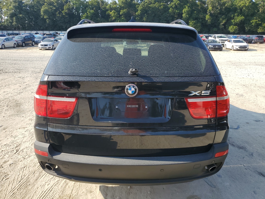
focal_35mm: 26
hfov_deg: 67.3
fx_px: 199
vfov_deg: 53.1
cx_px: 132
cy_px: 100
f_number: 1.5
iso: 50
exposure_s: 1/2000
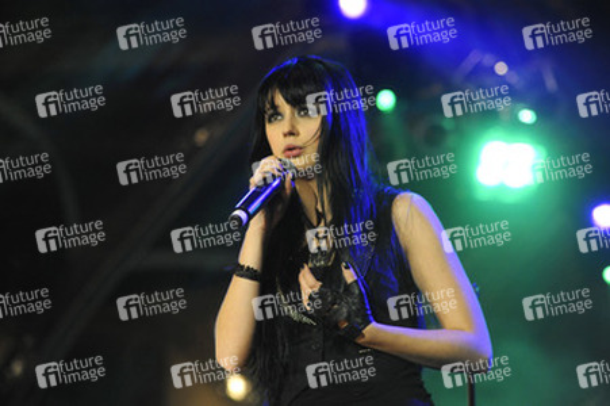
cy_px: 203
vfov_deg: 10.1
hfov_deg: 15.2
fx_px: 2286
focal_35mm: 135
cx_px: 305
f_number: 5.6
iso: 3200
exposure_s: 1/250
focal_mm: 135
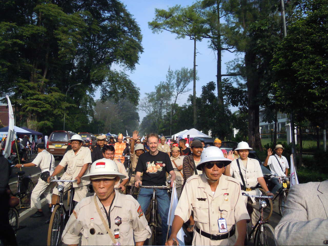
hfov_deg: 63.4
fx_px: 265
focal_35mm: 28
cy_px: 123
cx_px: 164
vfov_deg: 49.7
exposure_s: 1/800
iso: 400
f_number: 7.6
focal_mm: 5
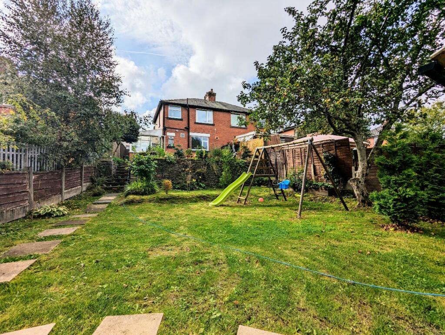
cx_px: 222
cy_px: 168
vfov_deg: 78.2
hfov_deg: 94.4
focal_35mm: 16
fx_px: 206
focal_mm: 2.35
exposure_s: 1/3876
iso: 38
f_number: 2.2
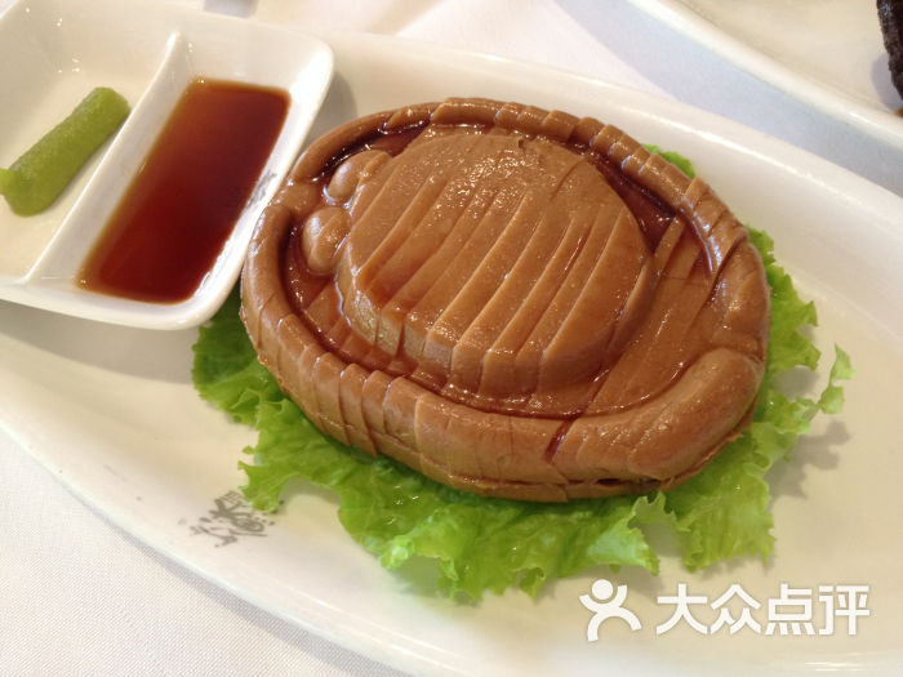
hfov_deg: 52.6
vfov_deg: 40.7
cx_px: 452
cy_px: 338
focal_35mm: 35
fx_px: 913
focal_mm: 4.28
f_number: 2.4
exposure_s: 1/20
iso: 160
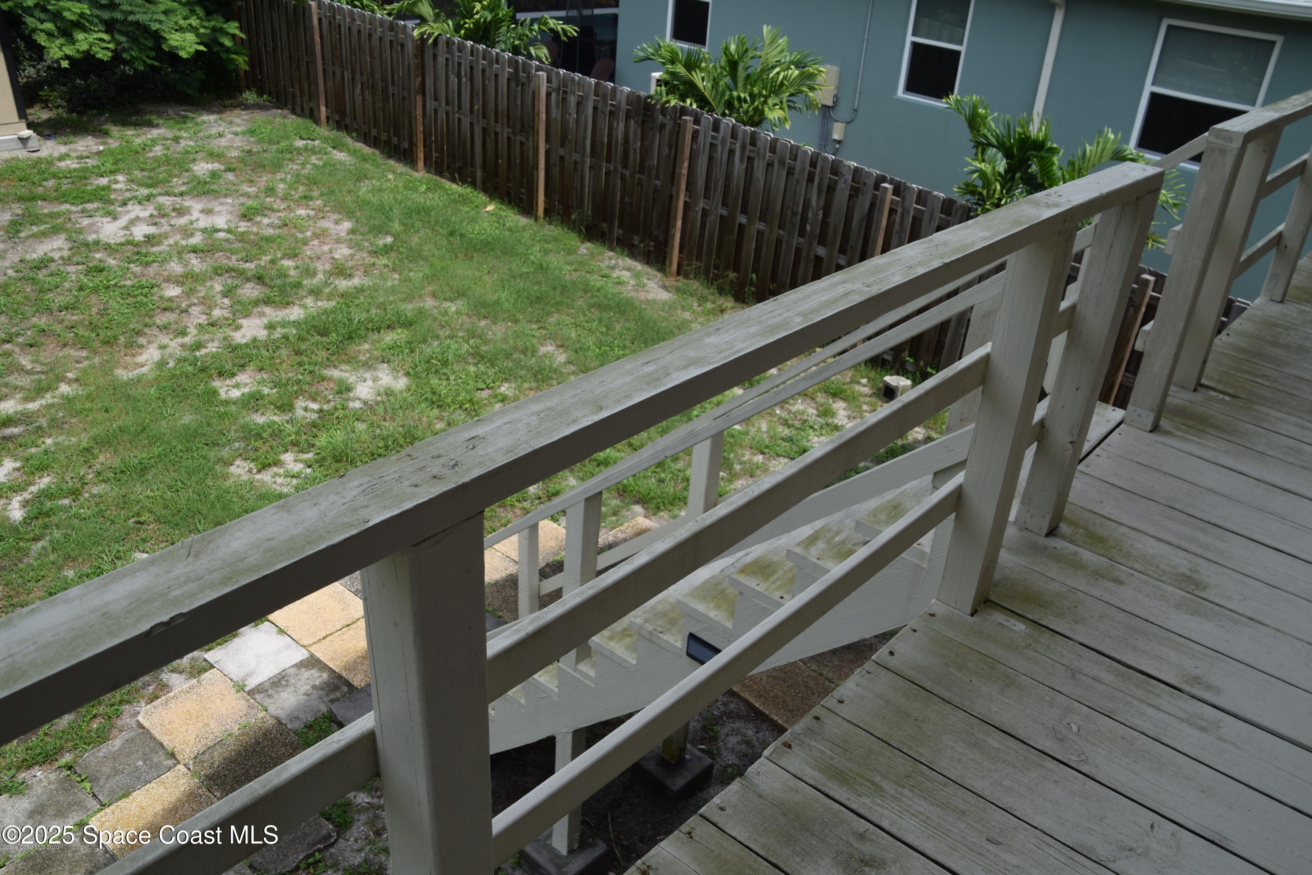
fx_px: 1093
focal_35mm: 30
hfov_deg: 61.9
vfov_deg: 43.6
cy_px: 438
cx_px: 656
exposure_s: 1/400
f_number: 10
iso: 200
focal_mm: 20
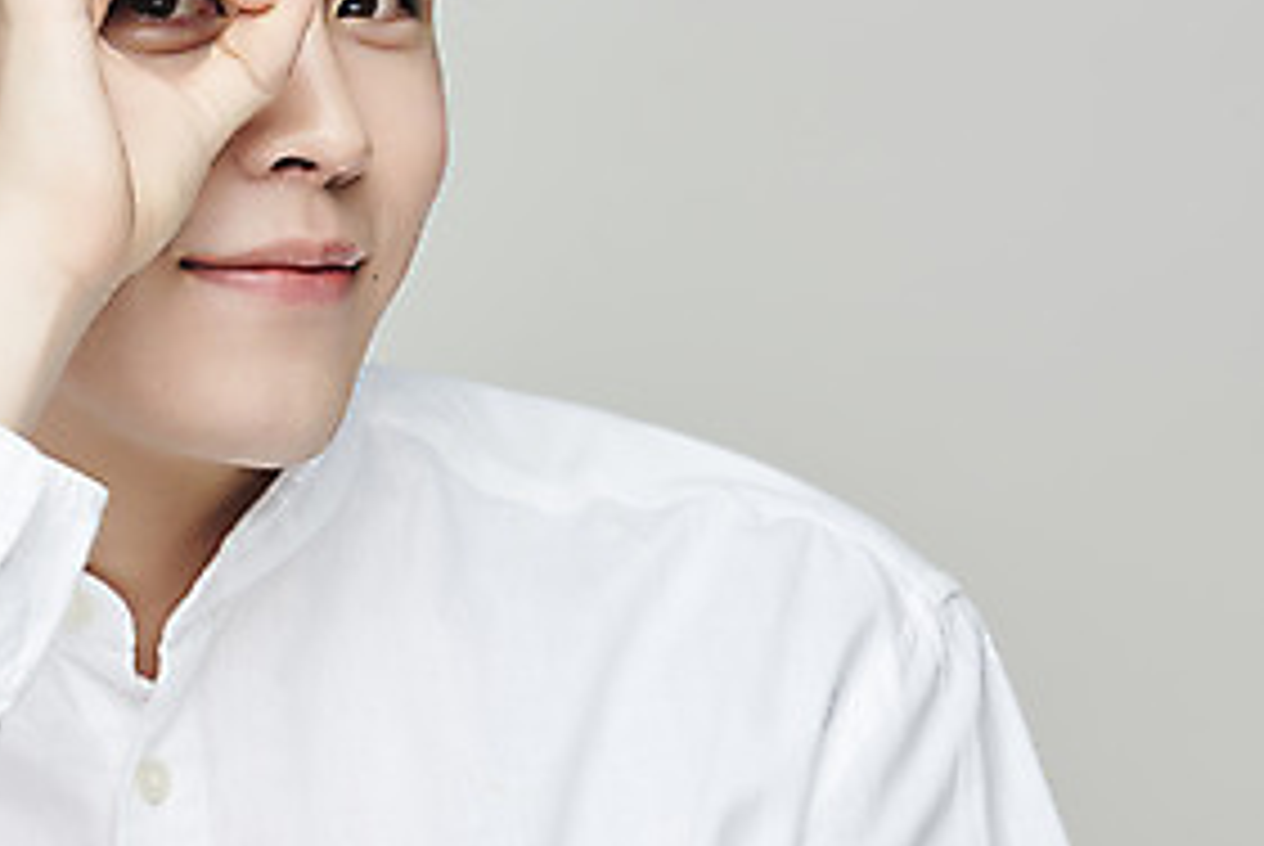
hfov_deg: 4.8
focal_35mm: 426
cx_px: 196
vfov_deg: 3.2
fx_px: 14973
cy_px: 274
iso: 64
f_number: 8
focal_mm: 200
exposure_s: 1/125
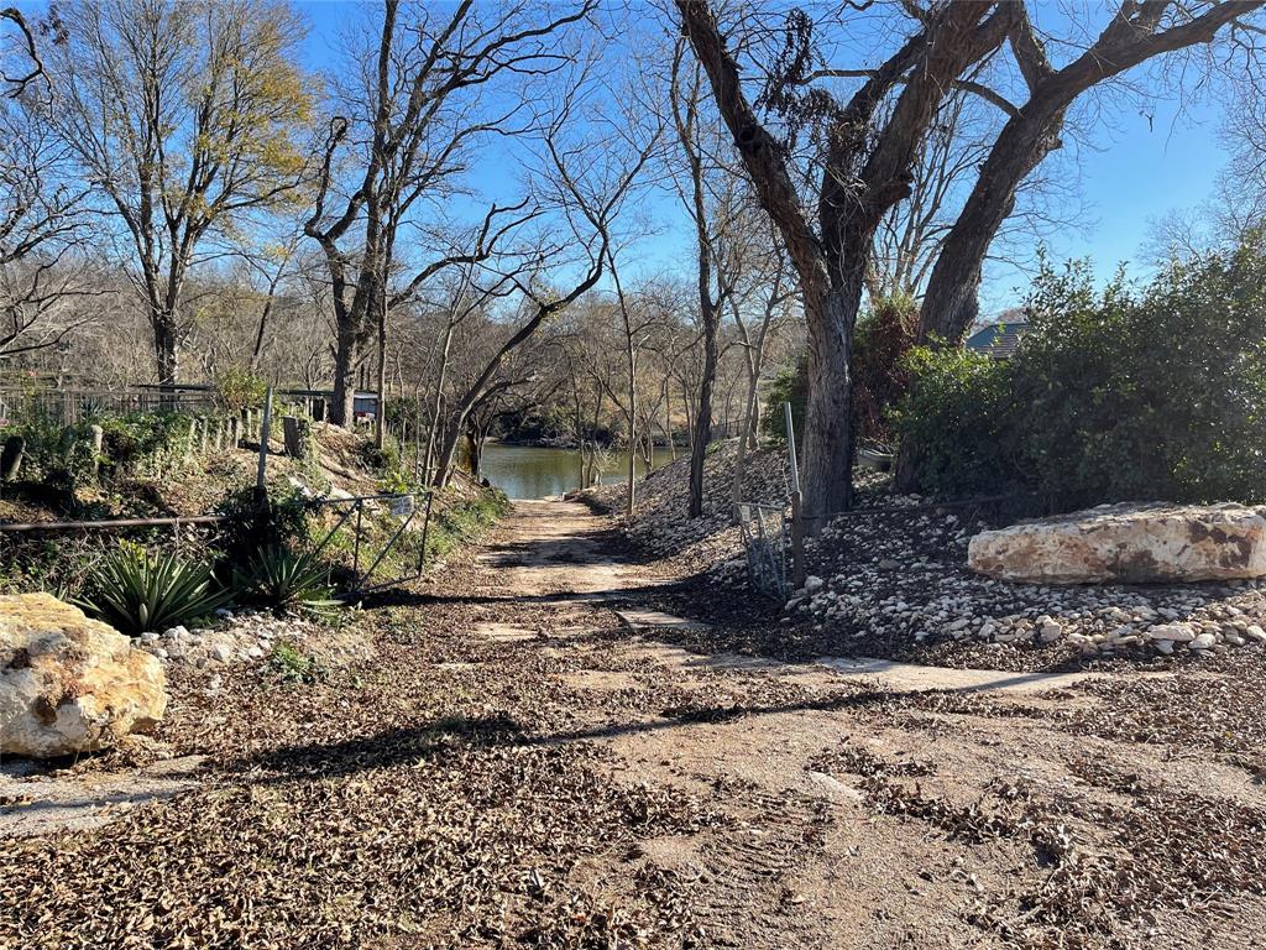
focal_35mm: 25
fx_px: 914
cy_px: 475
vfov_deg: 54.9
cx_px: 633
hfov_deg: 69.4
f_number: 1.6
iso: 32
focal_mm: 5.1
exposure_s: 1/1689
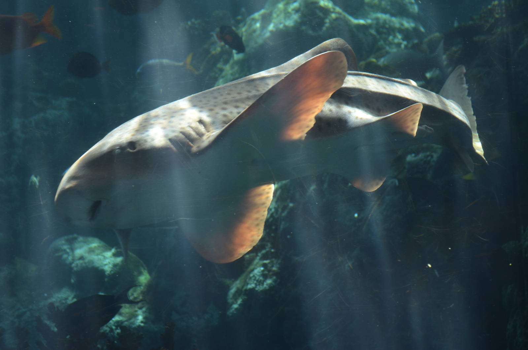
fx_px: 1208
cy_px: 175
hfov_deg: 24.7
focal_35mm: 82
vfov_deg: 16.5
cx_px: 264
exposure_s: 1/125
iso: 280
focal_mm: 55
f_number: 5.6
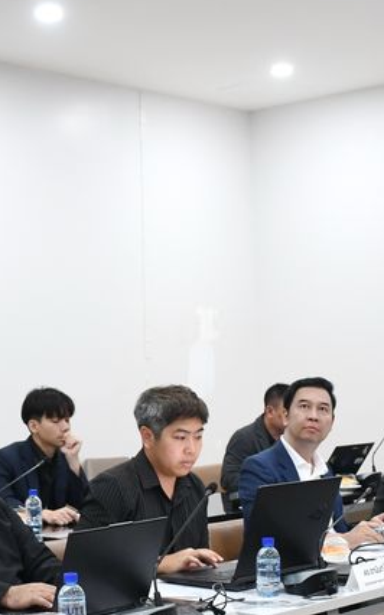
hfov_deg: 17.0
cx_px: 65
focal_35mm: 76
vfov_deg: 26.9
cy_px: 425
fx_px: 1273
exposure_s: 1/50
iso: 800
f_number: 4
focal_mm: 21
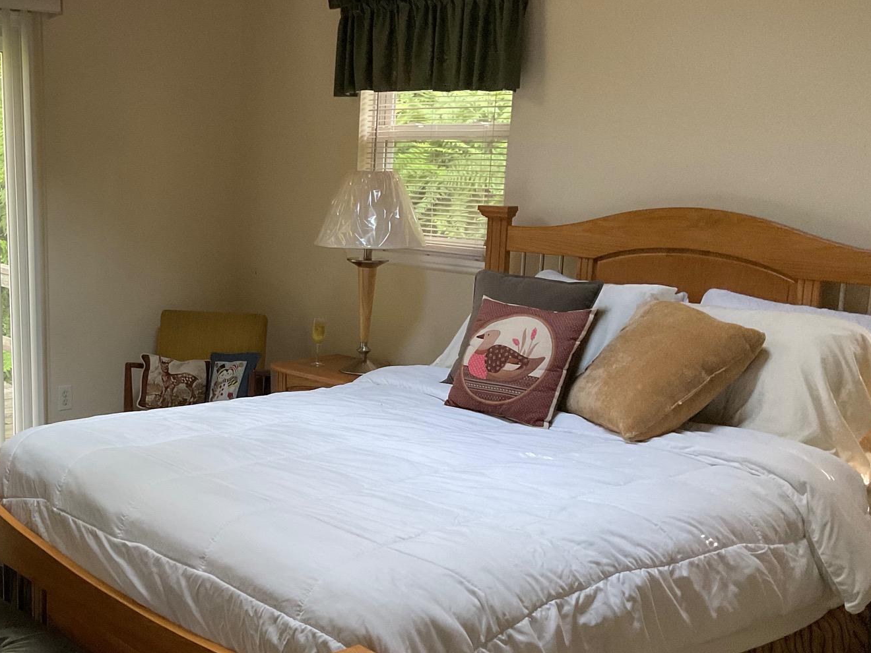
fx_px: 1132
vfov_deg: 32.0
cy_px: 410
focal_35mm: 45
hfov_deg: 41.0
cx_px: 235
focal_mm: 3
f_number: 1.8
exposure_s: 1/60
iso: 125
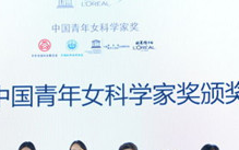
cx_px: 88
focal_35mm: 133
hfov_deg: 15.7
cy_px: 131
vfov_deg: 9.8
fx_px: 867
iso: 1000
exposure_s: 1/160
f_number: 4.5
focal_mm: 52
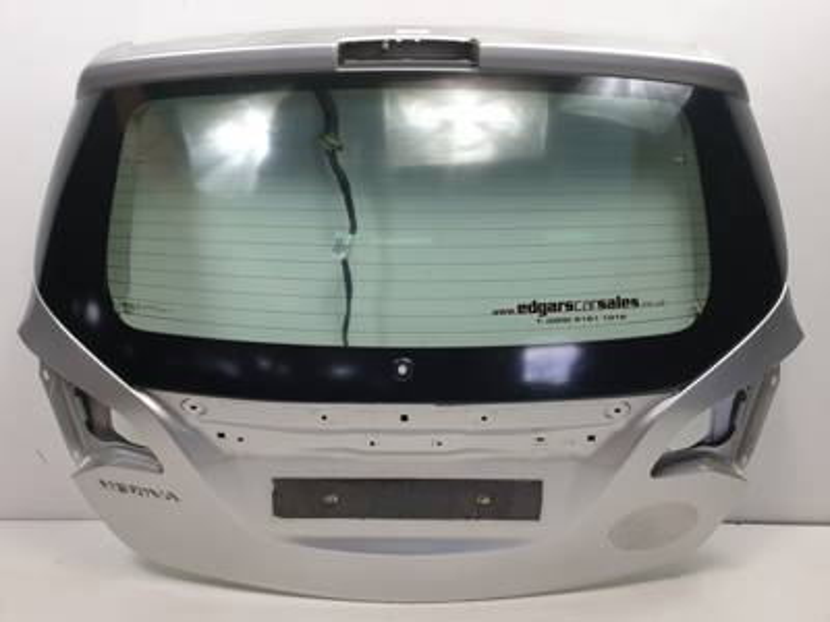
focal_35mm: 26
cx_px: 415
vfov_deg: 53.1
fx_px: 623
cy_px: 311
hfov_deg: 67.3
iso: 64
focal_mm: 4.3
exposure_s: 1/100
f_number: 2.4
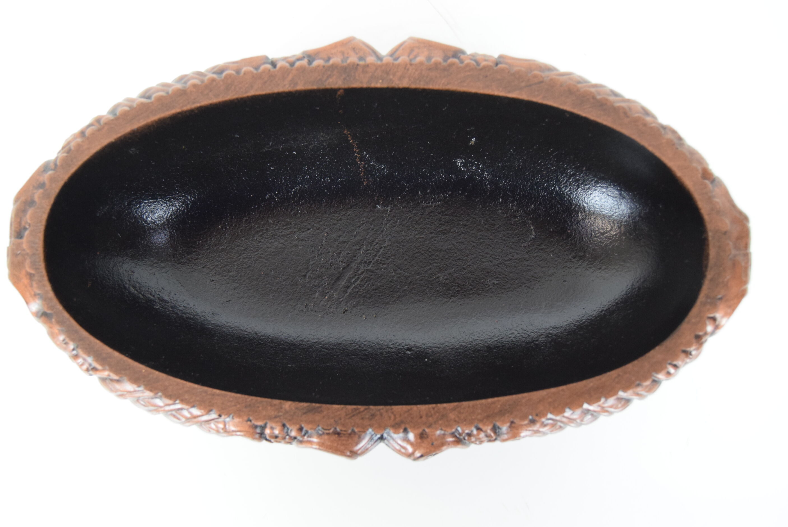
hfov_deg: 41.1
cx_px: 375
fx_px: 1051
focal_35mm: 48
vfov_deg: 28.1
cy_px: 277
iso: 1600
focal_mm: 30
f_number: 5
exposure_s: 1/100
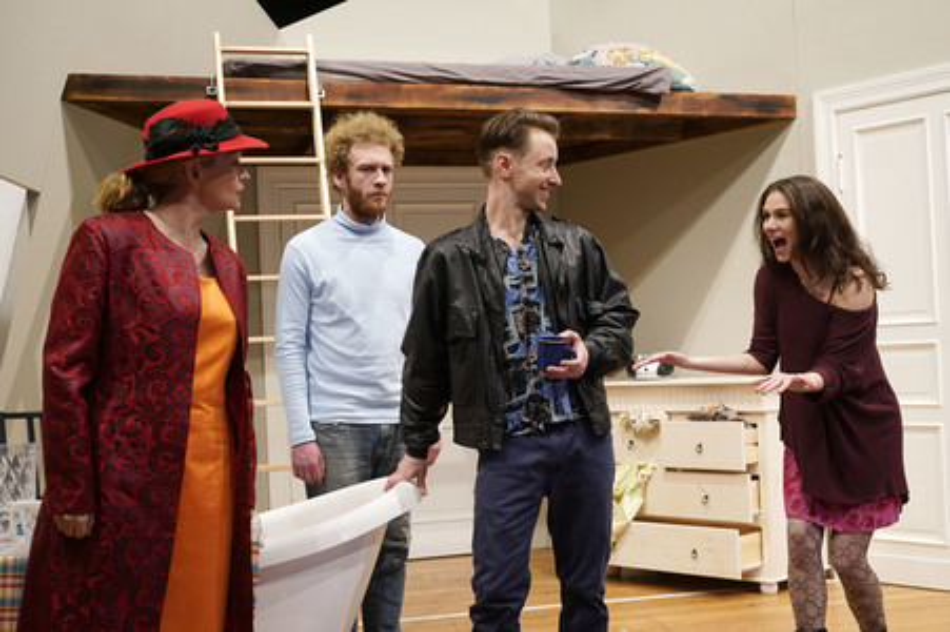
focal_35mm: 42
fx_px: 1107
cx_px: 475
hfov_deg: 46.4
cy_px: 316
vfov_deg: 31.8
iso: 3200
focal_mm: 42
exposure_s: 1/125
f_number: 4.5
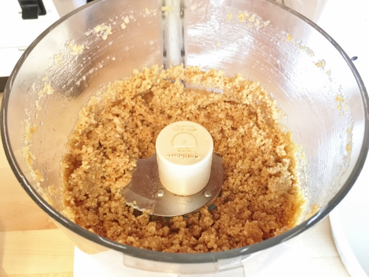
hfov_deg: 61.7
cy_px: 138
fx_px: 309
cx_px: 184
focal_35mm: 29
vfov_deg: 48.2
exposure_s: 1/10
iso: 100
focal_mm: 4.15
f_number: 2.2
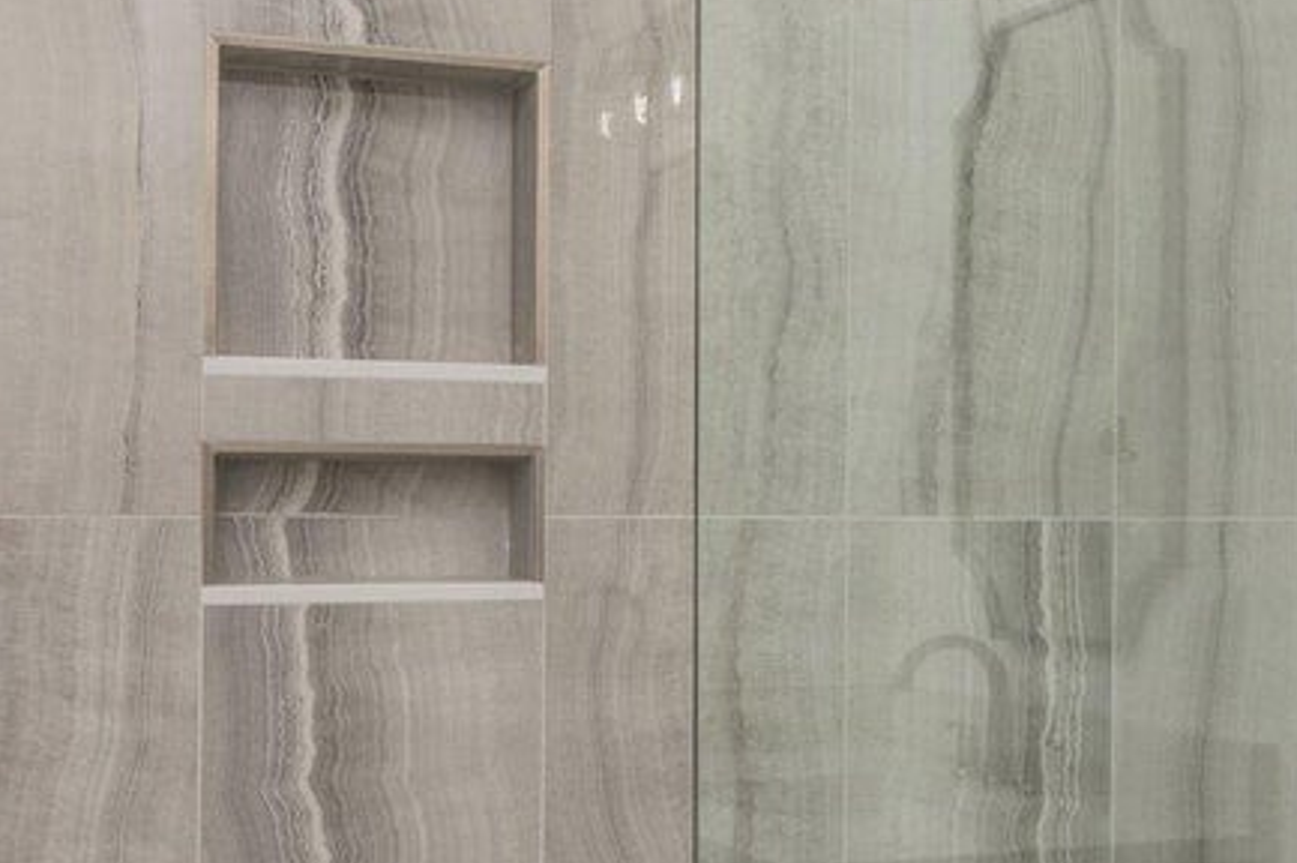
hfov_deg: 30.3
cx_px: 1123
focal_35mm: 64
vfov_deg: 21.2
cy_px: 479
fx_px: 2304
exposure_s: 1/50
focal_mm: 18
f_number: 9
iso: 100
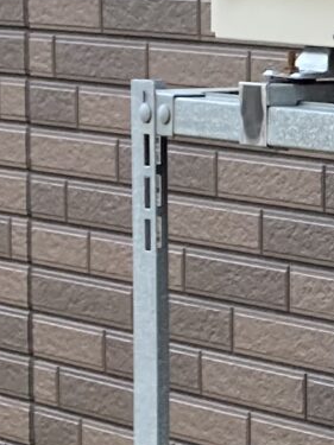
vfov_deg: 10.4
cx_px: 628
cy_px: 291
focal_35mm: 191
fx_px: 2459
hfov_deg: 7.5
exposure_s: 1/121
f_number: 1.8
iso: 50
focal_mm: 3.99
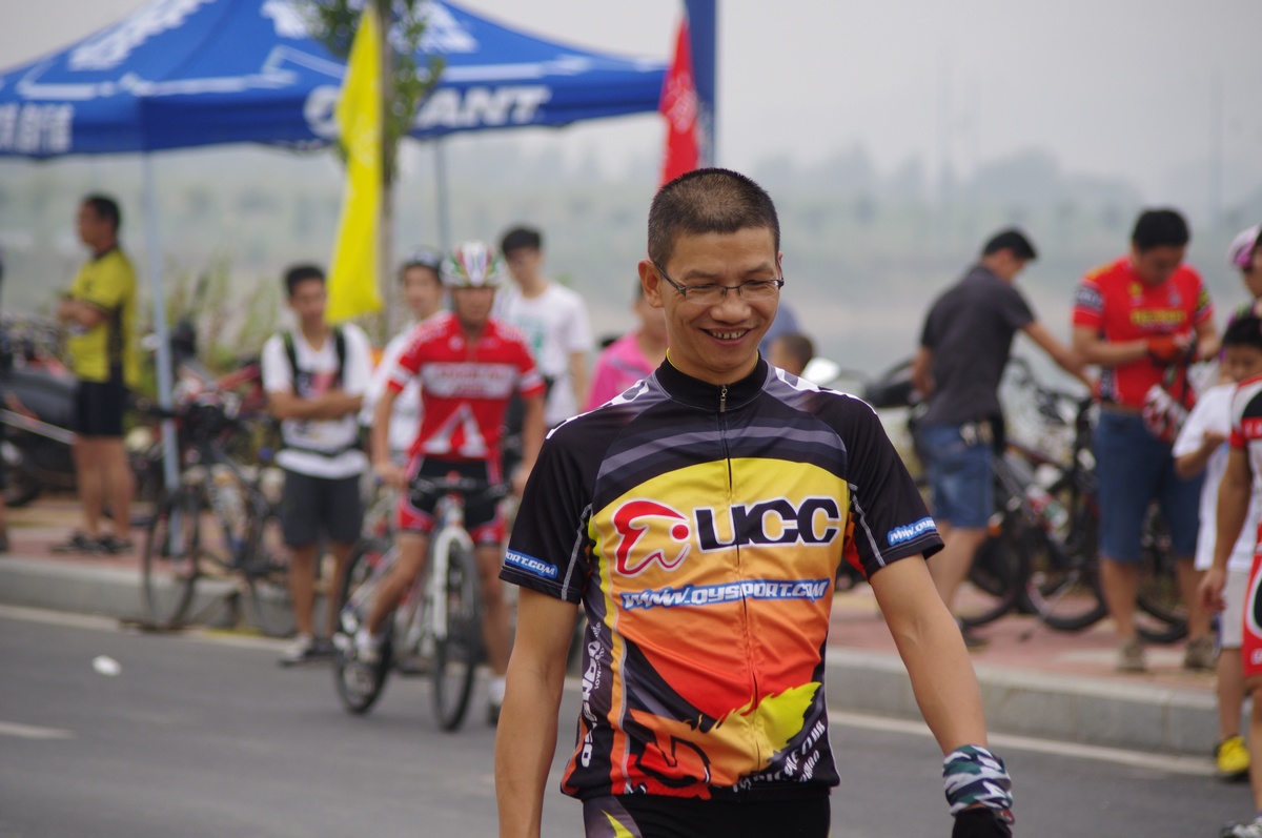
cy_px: 419
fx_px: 7073
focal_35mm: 202
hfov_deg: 10.2
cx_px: 631
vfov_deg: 6.8
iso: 200
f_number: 4.5
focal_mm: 135
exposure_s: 1/400
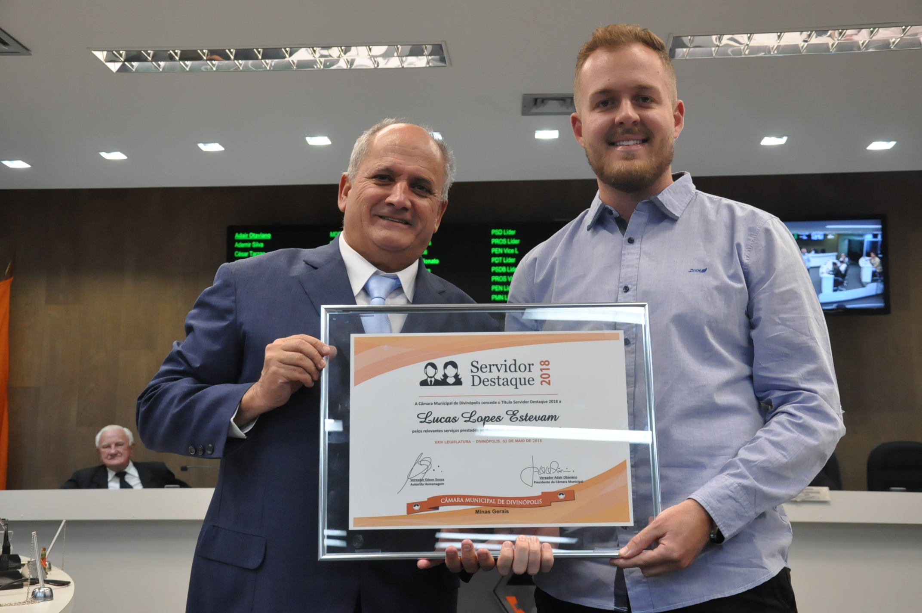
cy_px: 306
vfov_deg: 28.0
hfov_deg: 41.2
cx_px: 461
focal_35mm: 48
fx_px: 1228
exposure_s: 1/160
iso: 2000
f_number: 6.3
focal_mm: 32
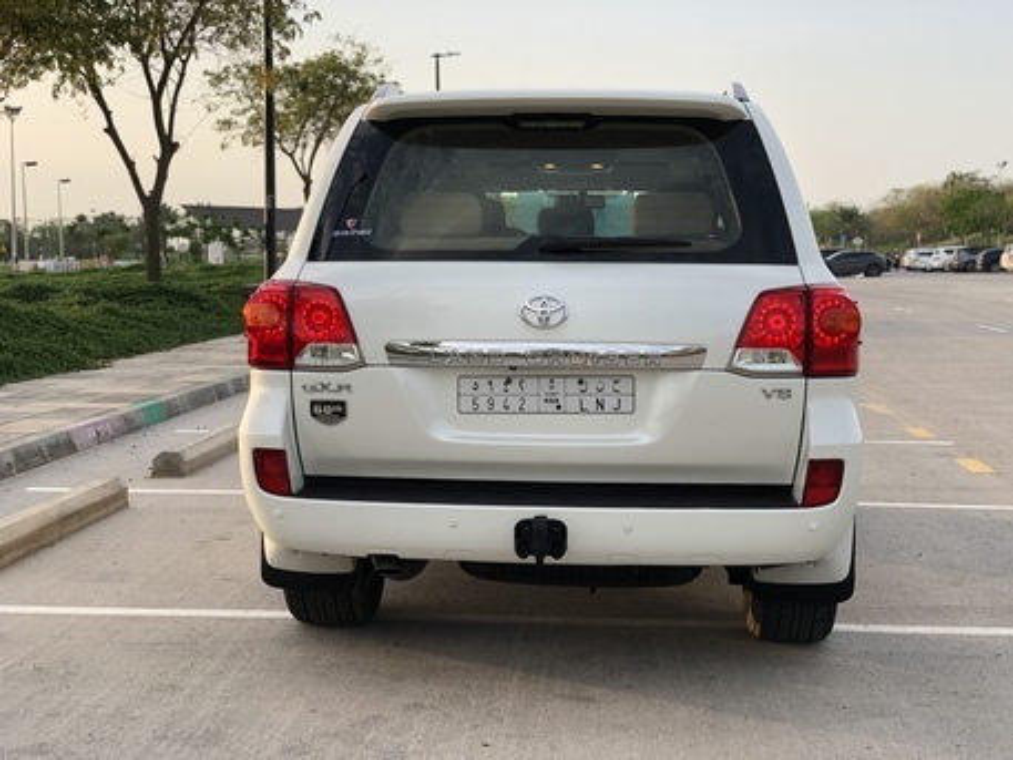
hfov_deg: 36.8
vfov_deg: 28.0
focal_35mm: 52
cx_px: 506
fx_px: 1522
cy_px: 380
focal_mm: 6
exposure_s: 1/245
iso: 20
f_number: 2.4
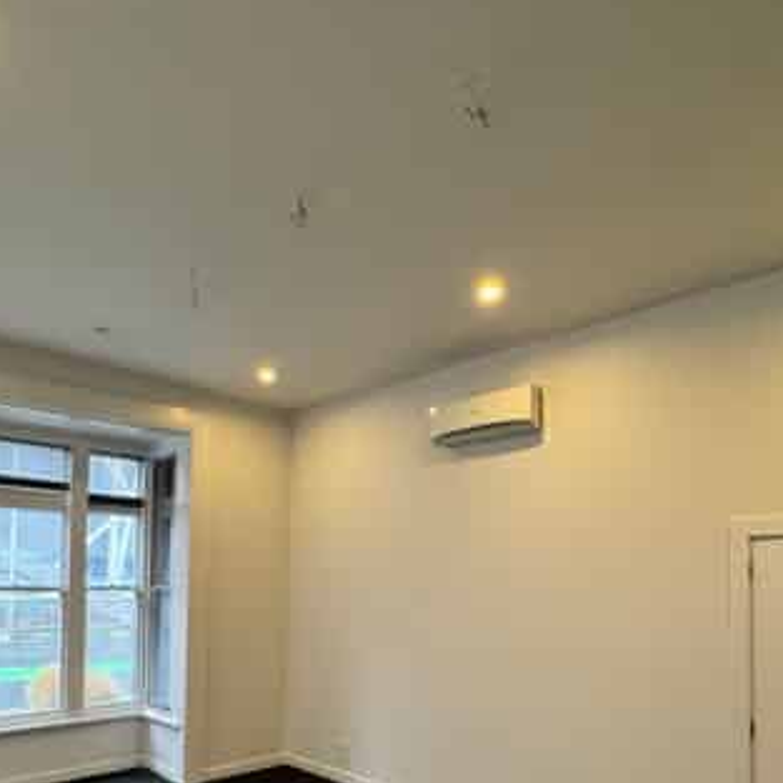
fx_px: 665
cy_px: 564
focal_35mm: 26
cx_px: 373
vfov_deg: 58.5
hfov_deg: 60.9
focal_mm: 2.22
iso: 320
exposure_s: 1/100
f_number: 2.2
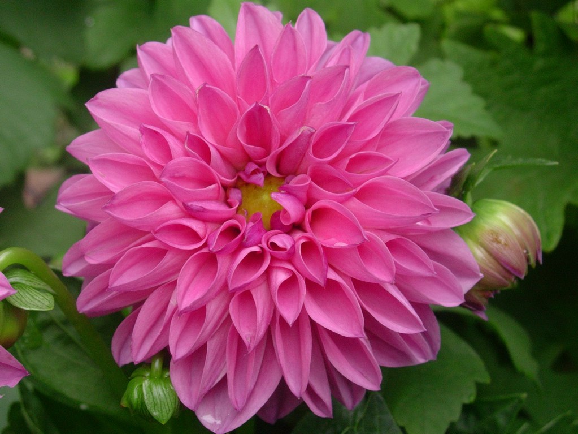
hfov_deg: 36.8
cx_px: 289
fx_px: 868
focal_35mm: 52
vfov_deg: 28.0
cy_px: 217
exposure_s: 1/157
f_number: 3.1
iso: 70
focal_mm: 7.9
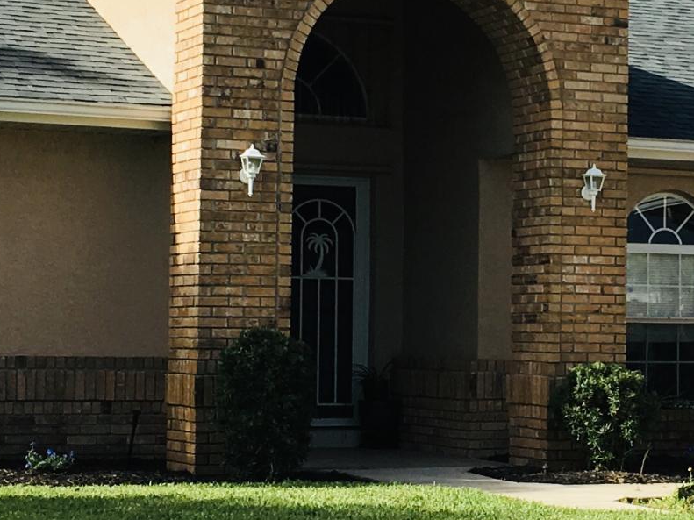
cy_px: 252
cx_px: 573
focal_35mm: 110
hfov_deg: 17.7
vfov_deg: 13.5
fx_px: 2205
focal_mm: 4.15
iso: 25
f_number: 2.2
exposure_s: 1/1304
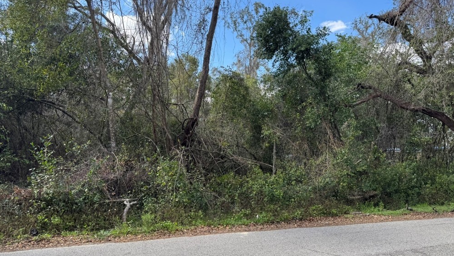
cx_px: 225
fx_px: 325
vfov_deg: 42.9
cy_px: 134
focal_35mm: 27
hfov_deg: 69.9
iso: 80
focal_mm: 6.76
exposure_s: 1/707
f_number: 1.78
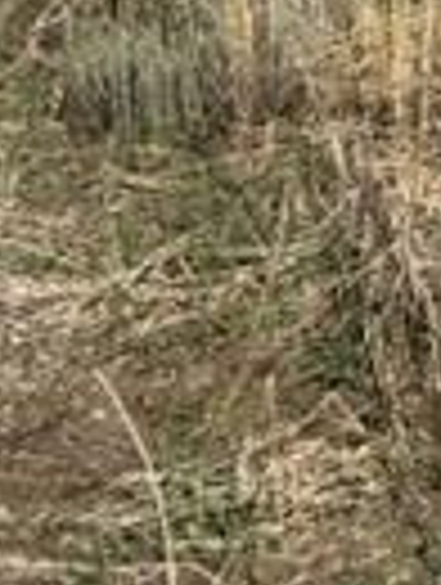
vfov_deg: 14.0
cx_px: 860
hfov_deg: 10.7
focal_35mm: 128
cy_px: -396
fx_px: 2167
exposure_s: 1/6579
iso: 50
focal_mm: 5.7
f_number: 1.5
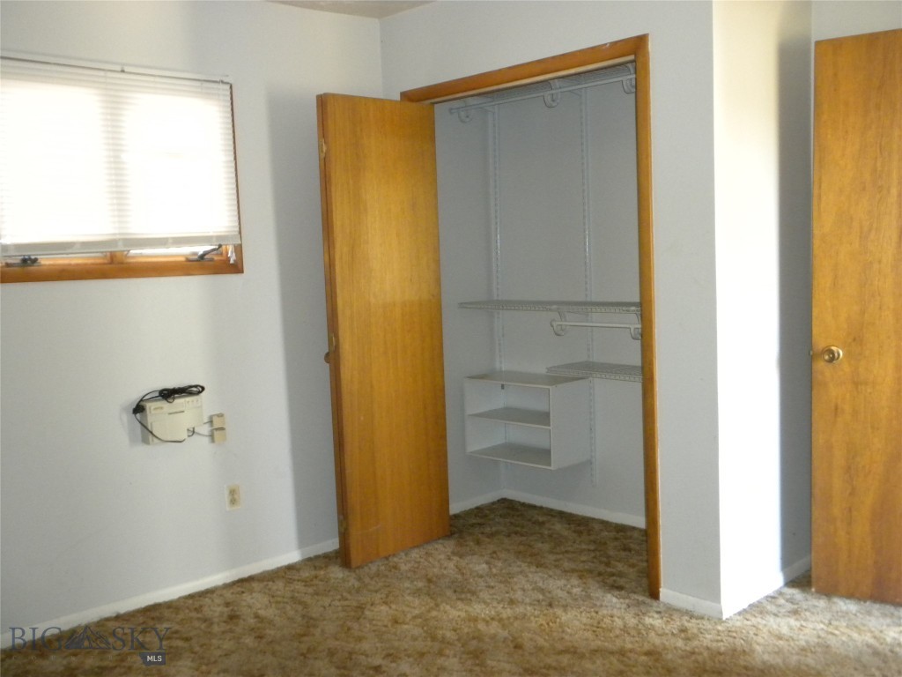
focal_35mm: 37
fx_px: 964
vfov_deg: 38.7
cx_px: 451
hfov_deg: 50.1
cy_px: 338
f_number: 3.5
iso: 400
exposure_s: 1/30
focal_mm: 6.6
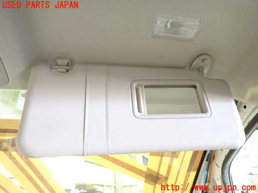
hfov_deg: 69.4
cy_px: 96
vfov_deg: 54.9
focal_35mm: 25
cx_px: 129
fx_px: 186
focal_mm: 4.5
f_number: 2
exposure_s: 1/25
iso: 800
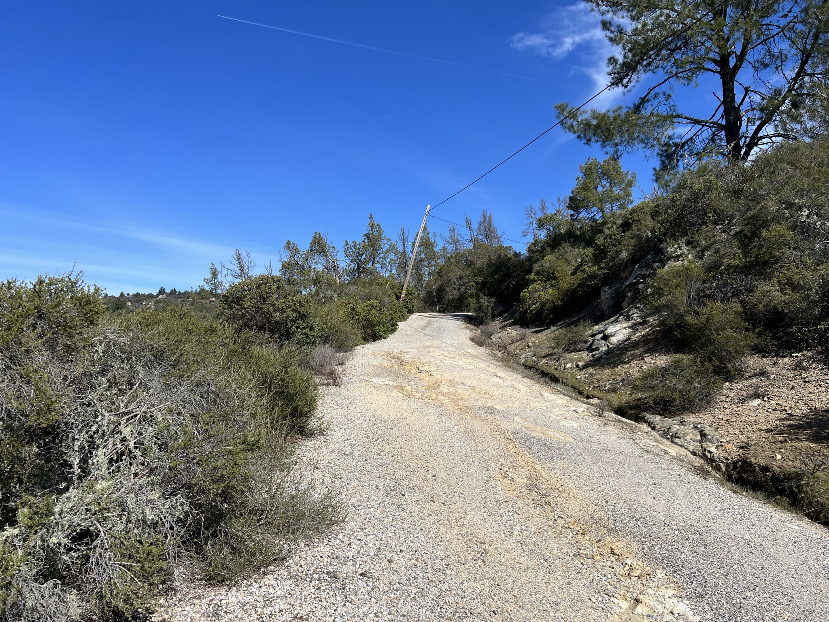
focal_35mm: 26
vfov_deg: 53.1
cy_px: 311
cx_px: 414
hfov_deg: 67.3
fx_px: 623
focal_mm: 5.7
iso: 50
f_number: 1.5
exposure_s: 1/5587
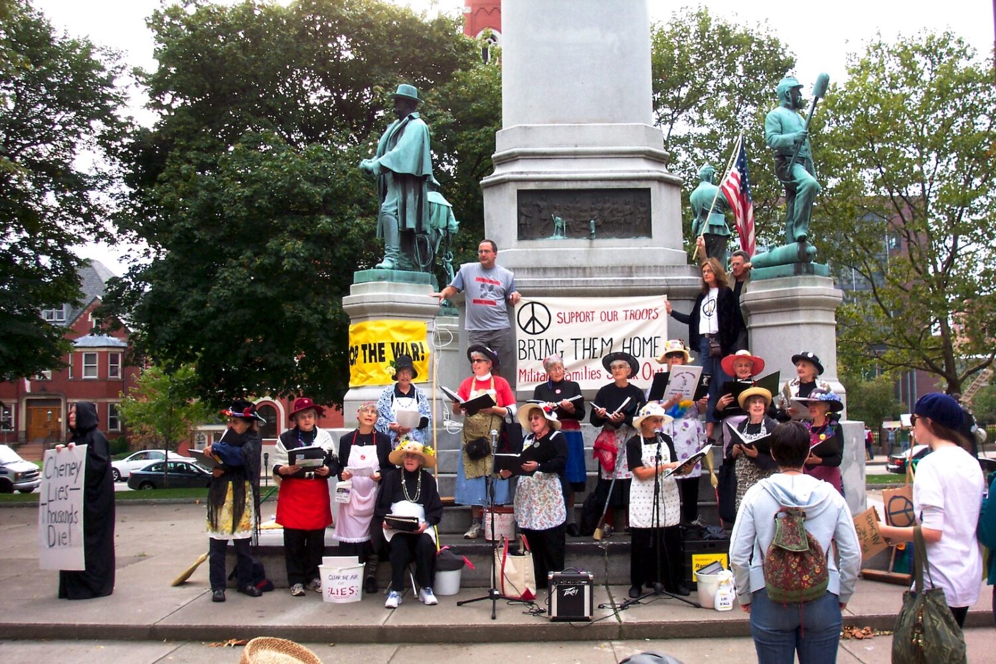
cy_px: 332
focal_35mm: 35
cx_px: 498
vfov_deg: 37.9
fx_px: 968
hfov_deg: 54.4
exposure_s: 1/250
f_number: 2.8
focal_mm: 7.5
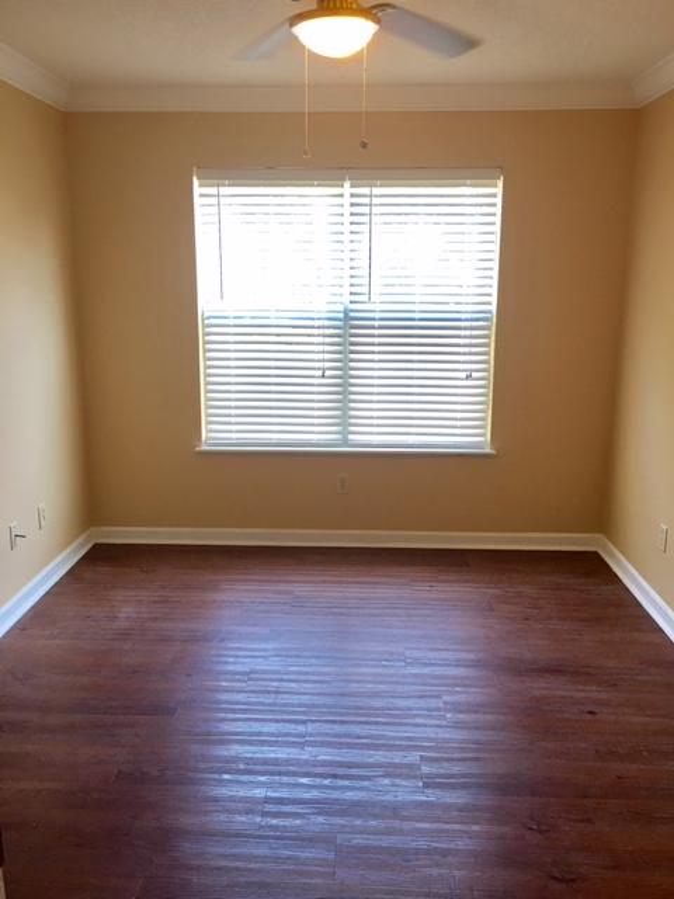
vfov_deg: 61.7
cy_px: 450
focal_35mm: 29
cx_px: 337
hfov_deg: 48.2
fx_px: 753
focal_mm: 4.15
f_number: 2.2
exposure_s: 1/15
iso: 40
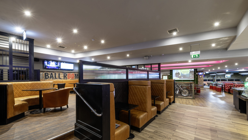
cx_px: 125
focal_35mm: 15
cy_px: 80
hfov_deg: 103.0
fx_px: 99
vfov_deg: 70.2
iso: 200
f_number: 16
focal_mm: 14
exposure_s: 6
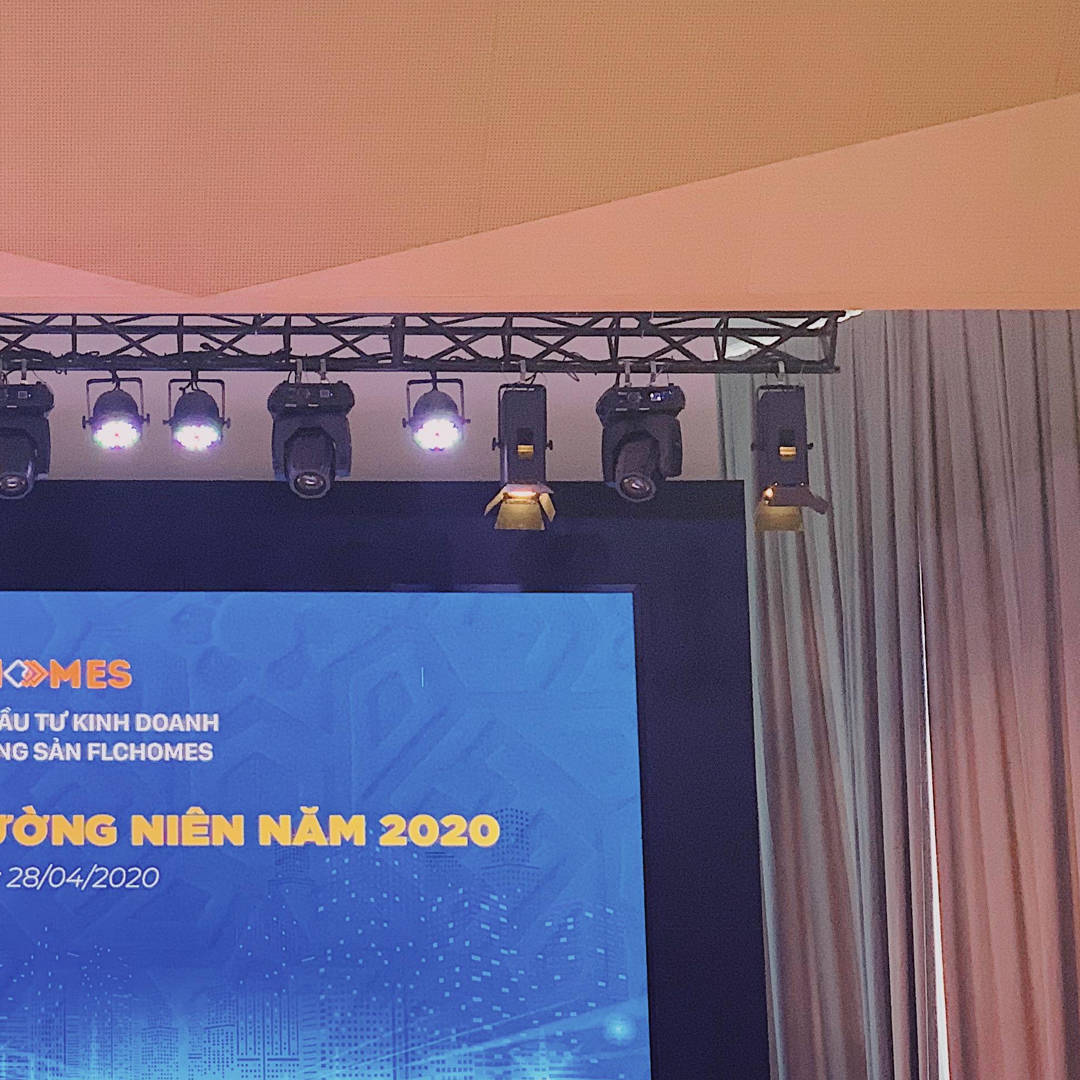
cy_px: 826
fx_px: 3389
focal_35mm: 96
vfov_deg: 18.0
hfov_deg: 17.7
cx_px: 25
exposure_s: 1/113
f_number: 2.4
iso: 125
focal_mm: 6
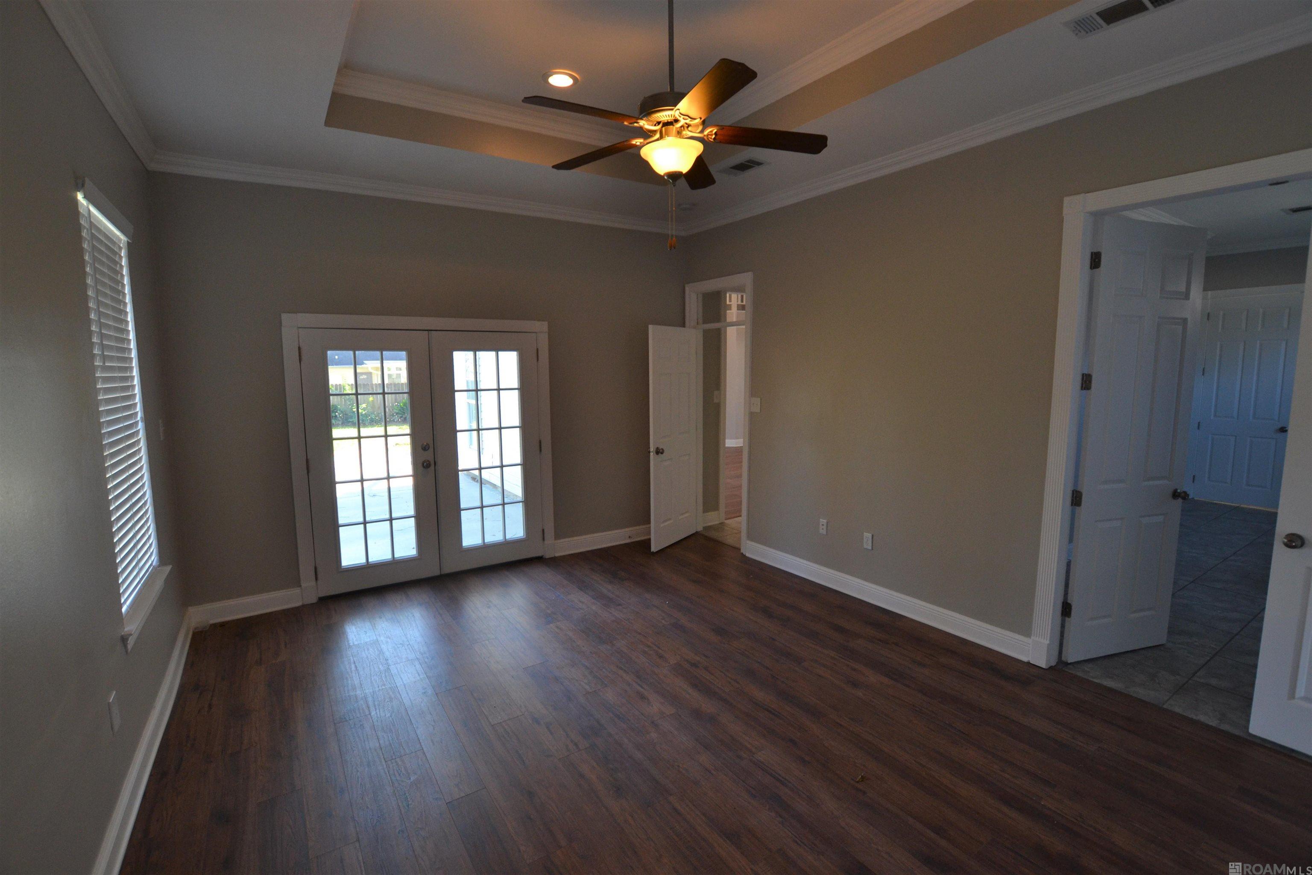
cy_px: 438
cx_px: 656
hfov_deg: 100.4
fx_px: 547
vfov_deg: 77.3
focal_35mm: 15
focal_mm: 10
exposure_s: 1/100
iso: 400
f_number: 5
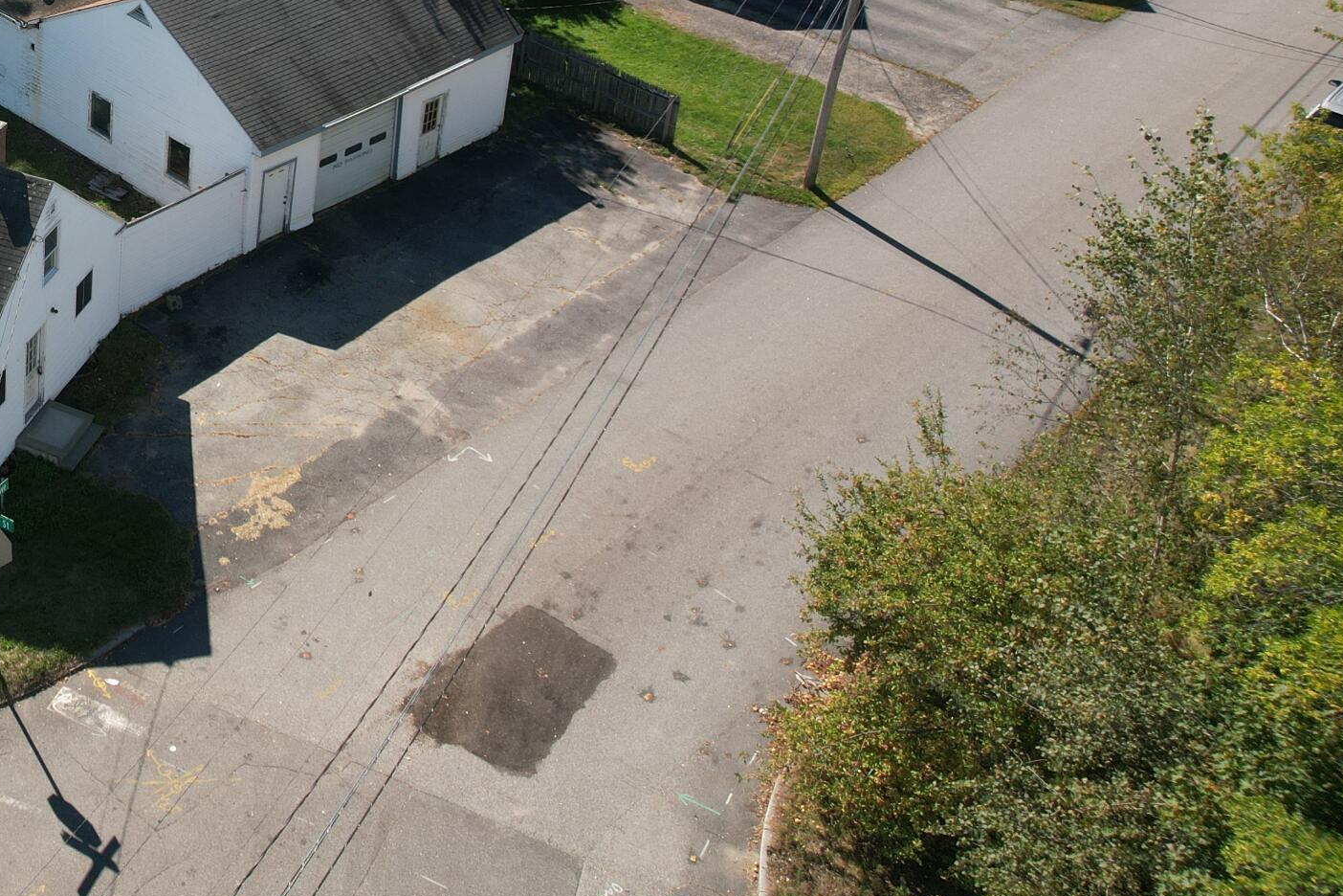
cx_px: -80
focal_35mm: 47
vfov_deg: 27.2
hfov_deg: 36.4
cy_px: 21
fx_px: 1753
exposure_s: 1/500
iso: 100
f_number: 2.8
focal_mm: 8.38
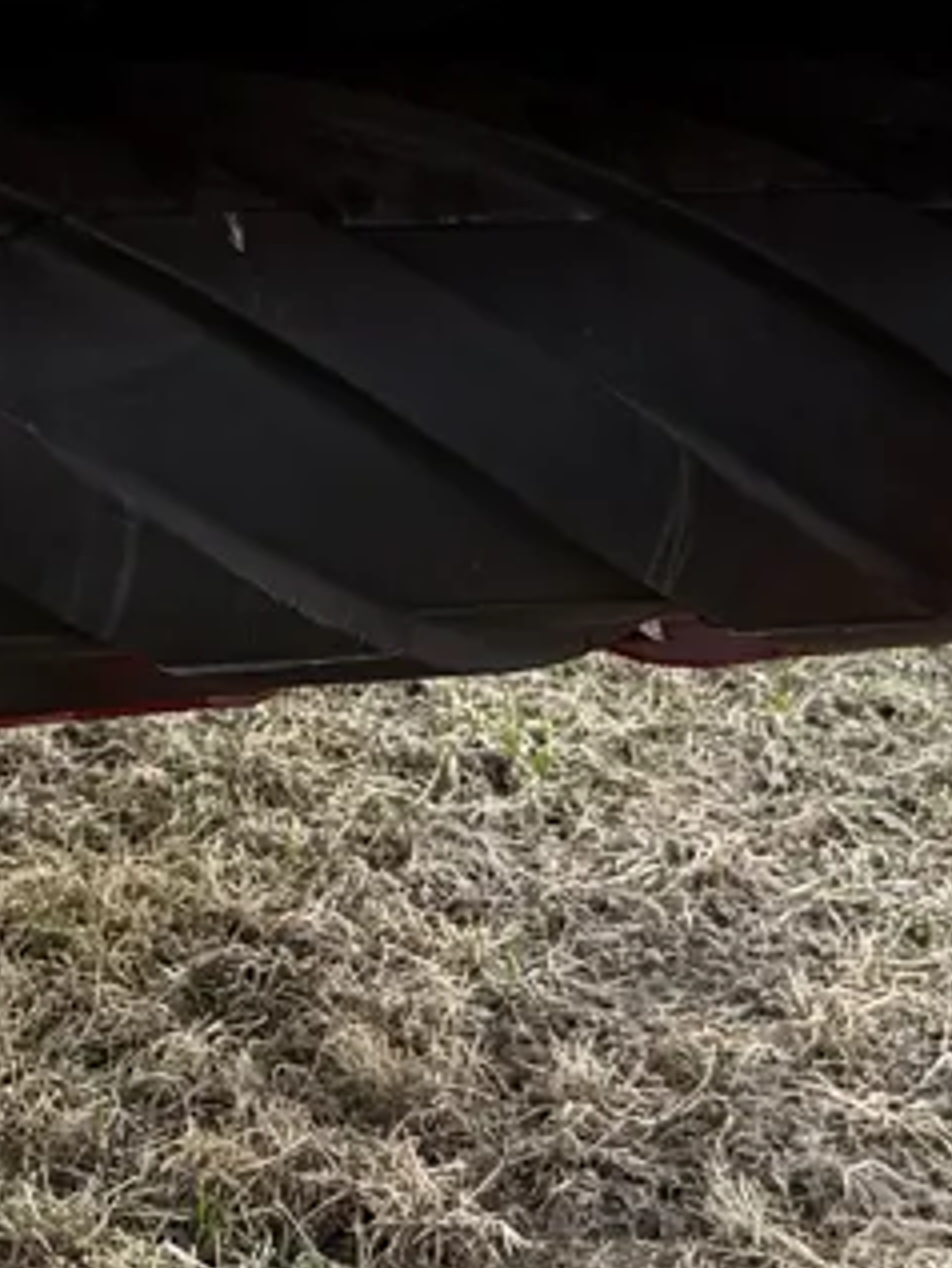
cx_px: -396
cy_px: 532
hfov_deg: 11.8
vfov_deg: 16.3
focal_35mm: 121
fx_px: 4434
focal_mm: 6.76
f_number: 1.78
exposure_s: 1/524
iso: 100
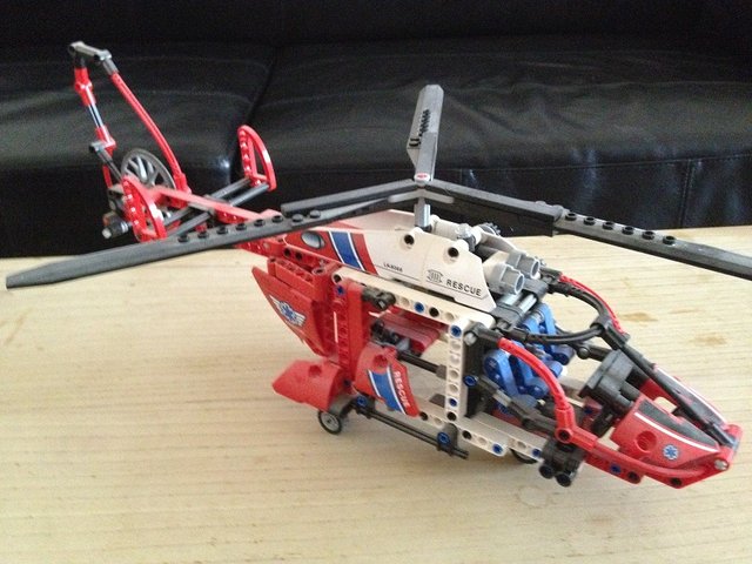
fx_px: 760
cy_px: 282
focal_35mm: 35
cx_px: 376
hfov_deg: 52.6
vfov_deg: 40.7
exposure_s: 1/15
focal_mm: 4.28
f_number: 2.4
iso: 800
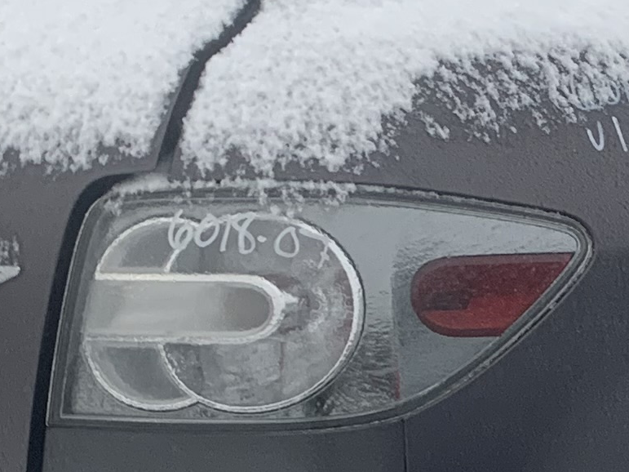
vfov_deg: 10.7
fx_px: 2471
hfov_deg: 14.4
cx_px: 473
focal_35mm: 136
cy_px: 574
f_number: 1.8
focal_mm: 4.25
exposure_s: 1/121
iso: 80
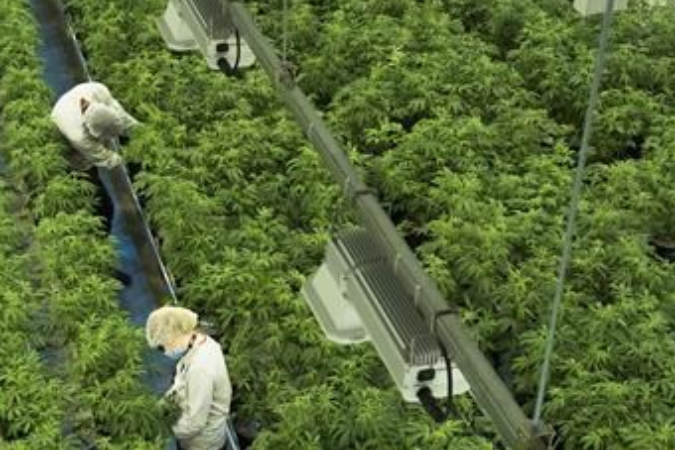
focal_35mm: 67
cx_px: 185
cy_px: 391
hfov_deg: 29.7
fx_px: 1257
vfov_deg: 20.0
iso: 800
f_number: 5.6
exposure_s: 1/1250
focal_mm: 35
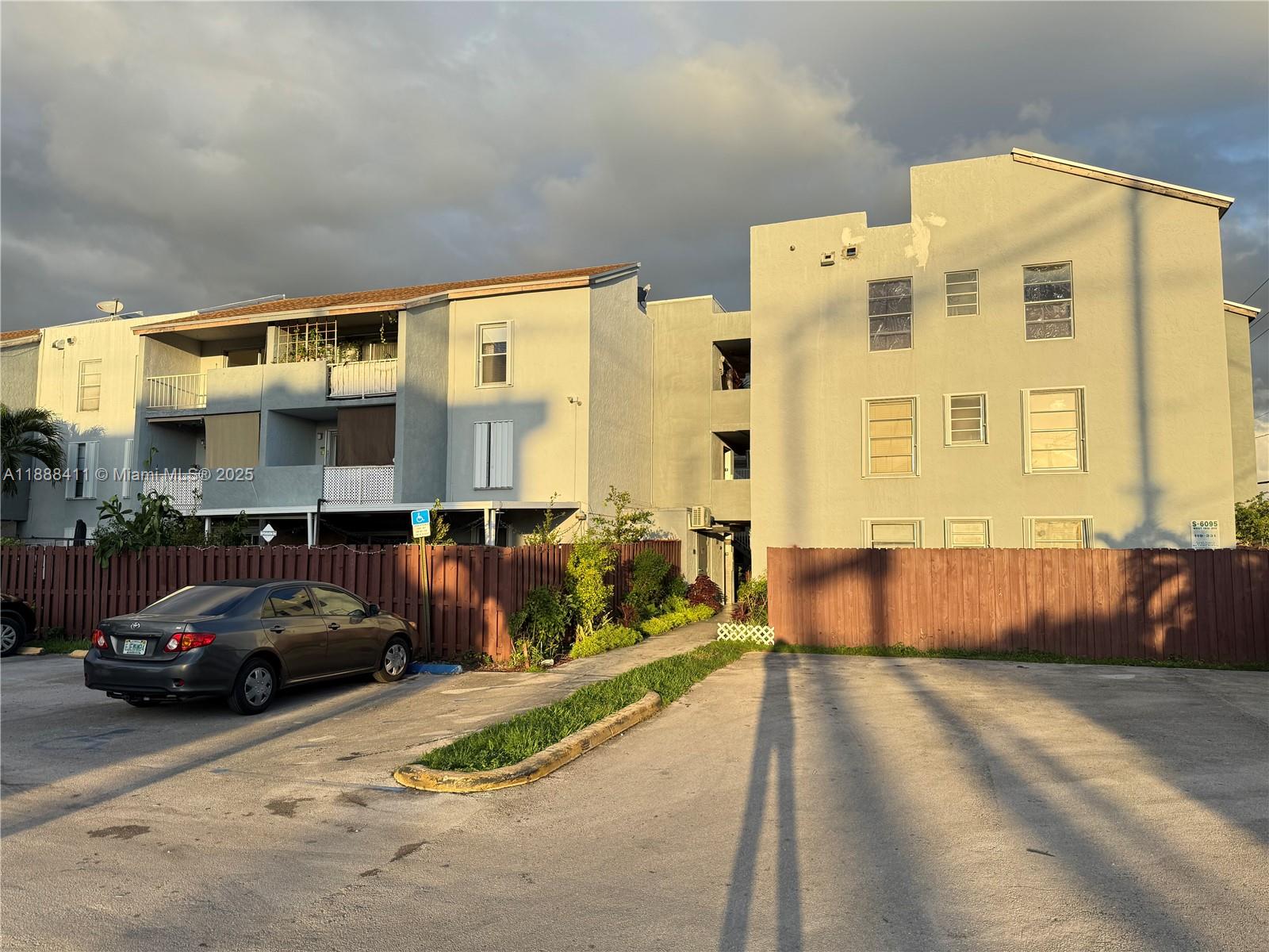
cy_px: 476
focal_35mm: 24
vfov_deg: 56.8
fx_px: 880
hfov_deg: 71.6
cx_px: 634
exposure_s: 1/1618
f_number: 1.78
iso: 80
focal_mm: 6.76
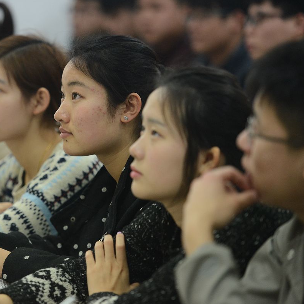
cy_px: 152
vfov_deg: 8.8
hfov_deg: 8.8
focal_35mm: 199
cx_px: 79
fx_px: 1977
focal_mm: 155
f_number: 2.8
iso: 3200
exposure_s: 1/250
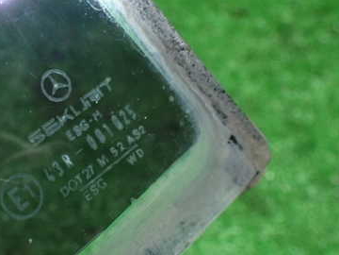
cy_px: 151
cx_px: 66
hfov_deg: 36.8
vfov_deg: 29.0
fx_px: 490
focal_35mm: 50
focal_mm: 5.4
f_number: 2.3
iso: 800
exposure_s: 1/80
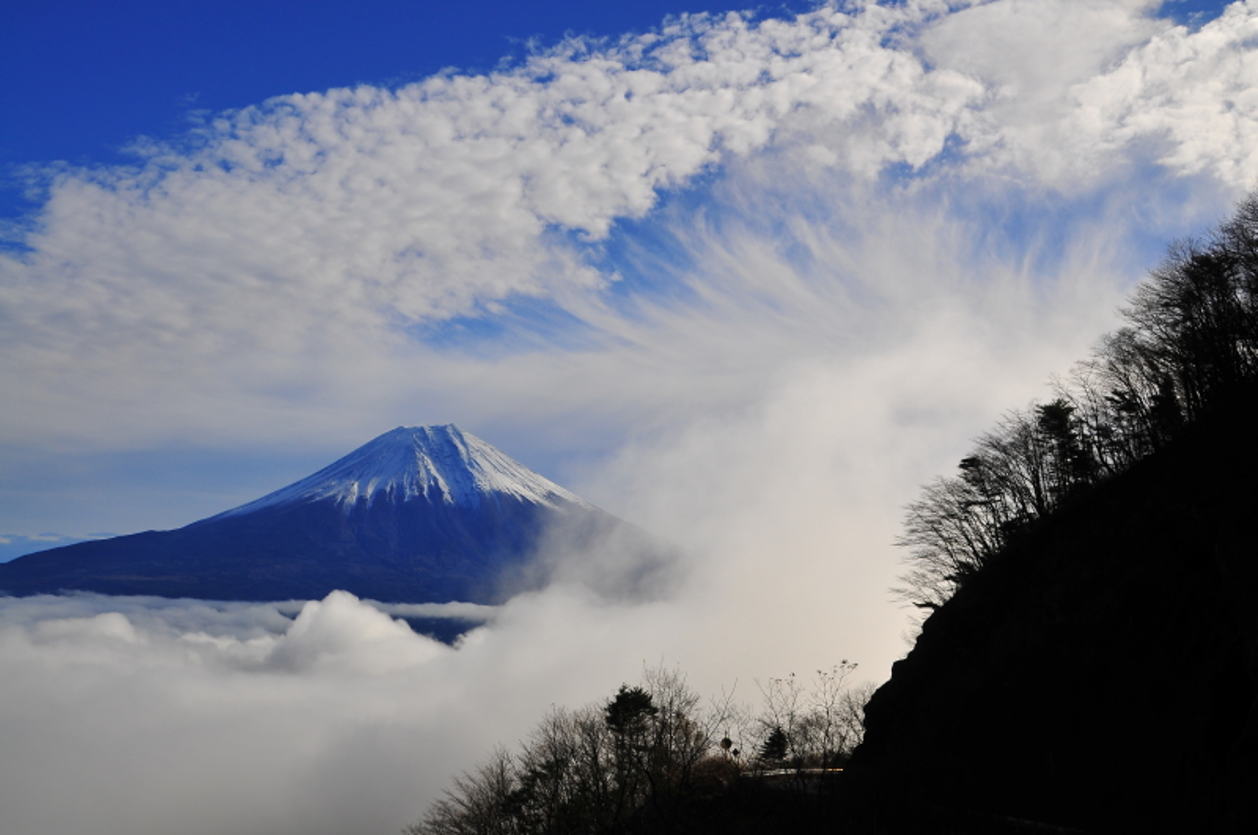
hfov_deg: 49.6
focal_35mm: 39
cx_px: 629
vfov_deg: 34.1
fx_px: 1361
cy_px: 418
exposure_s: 1/320
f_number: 10
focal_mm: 26
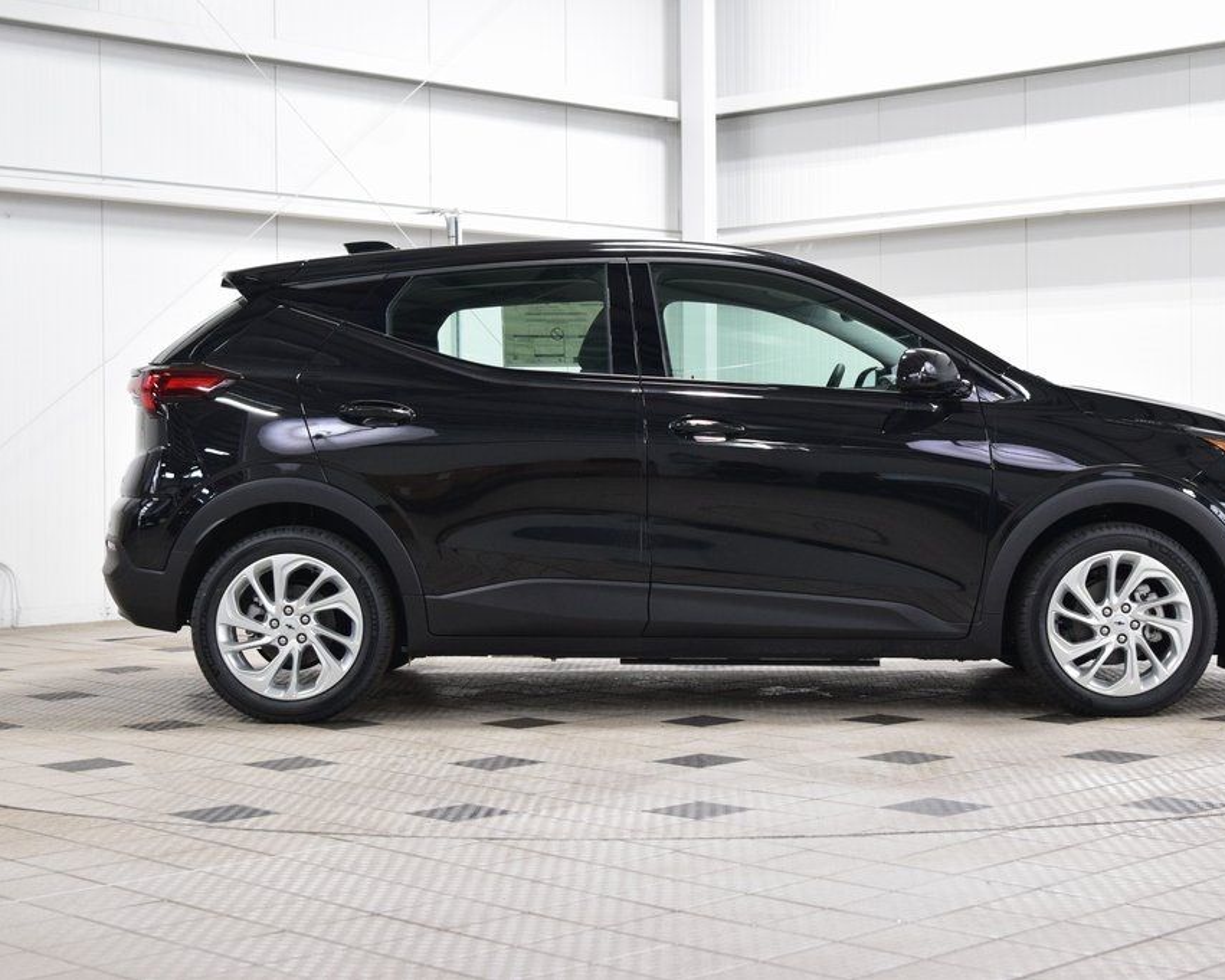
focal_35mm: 61
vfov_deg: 25.0
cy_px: 490
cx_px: 713
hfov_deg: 30.9
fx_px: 2212
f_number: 4.5
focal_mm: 36
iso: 1600
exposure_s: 1/60
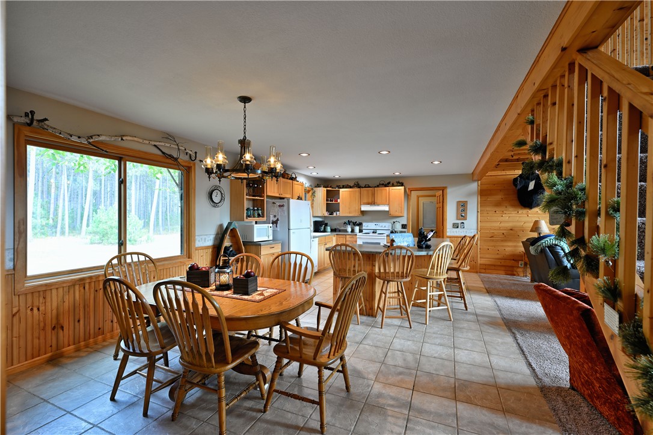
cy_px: 218
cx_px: 326
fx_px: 290
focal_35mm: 16
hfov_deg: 96.7
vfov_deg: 73.7
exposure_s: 1/8
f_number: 5.6
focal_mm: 16
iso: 200
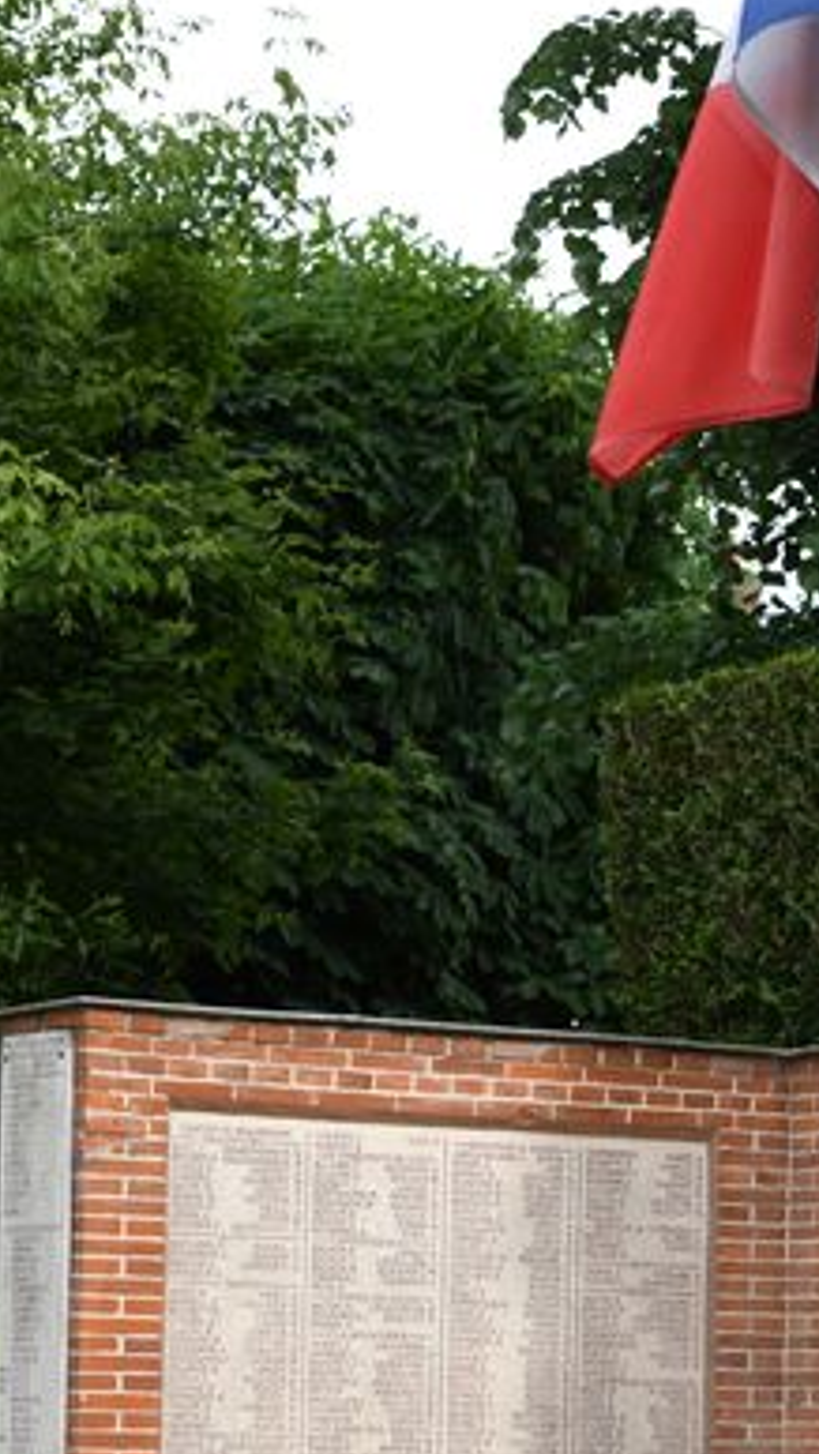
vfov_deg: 15.1
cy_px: 1026
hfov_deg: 8.1
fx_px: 5476
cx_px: 1721
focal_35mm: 142
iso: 64
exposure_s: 1/125
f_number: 8
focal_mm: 50
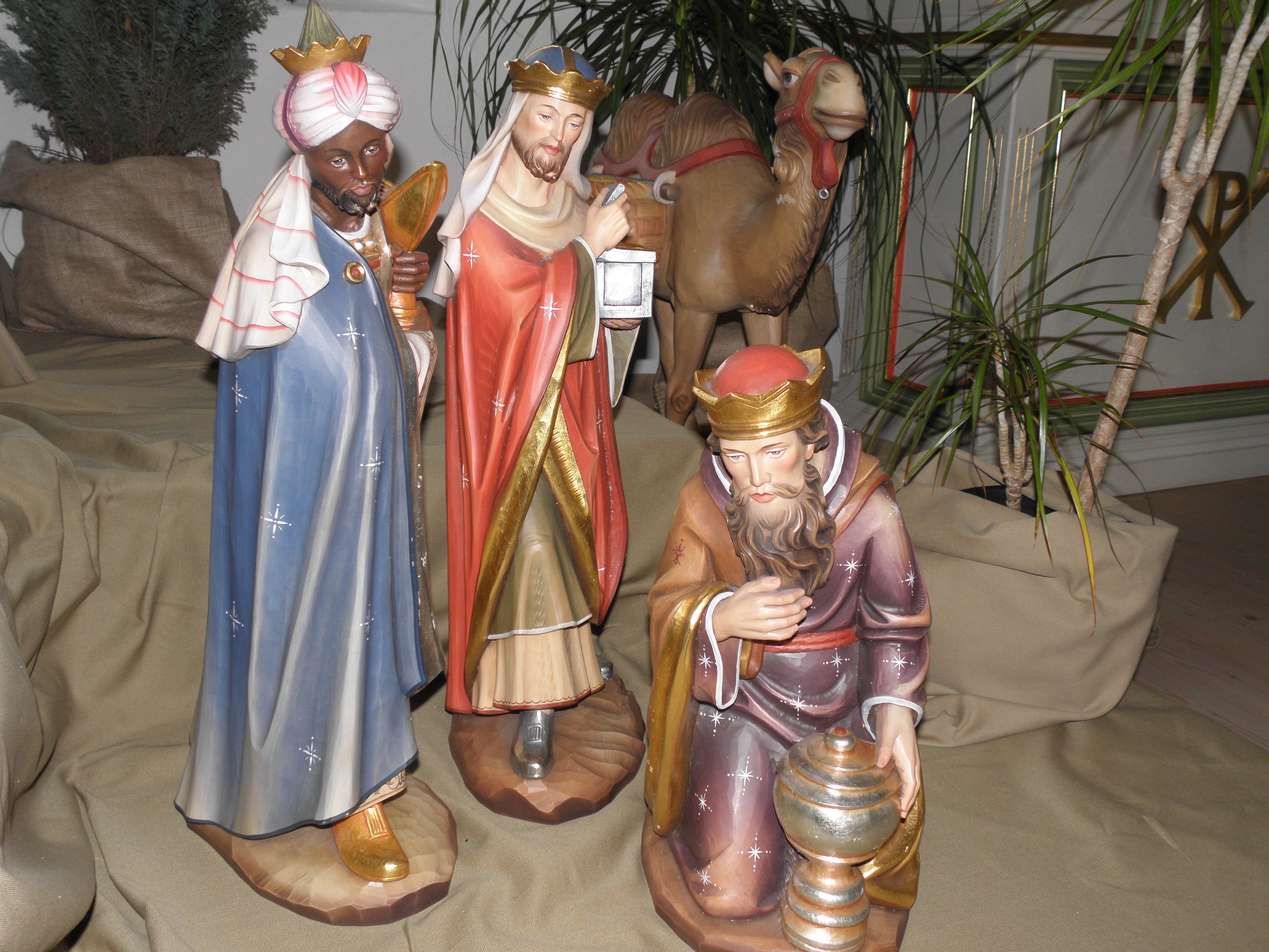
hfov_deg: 51.4
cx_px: 634
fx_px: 1320
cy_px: 476
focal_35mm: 36
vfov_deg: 39.7
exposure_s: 1/40
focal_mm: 6.44
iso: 100
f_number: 3.1
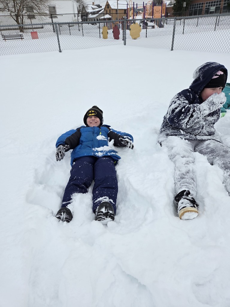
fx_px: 204
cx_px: 115
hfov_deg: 58.9
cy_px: 154
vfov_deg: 73.9
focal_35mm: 23
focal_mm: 5.4
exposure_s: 1/4771
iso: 80
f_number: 1.8
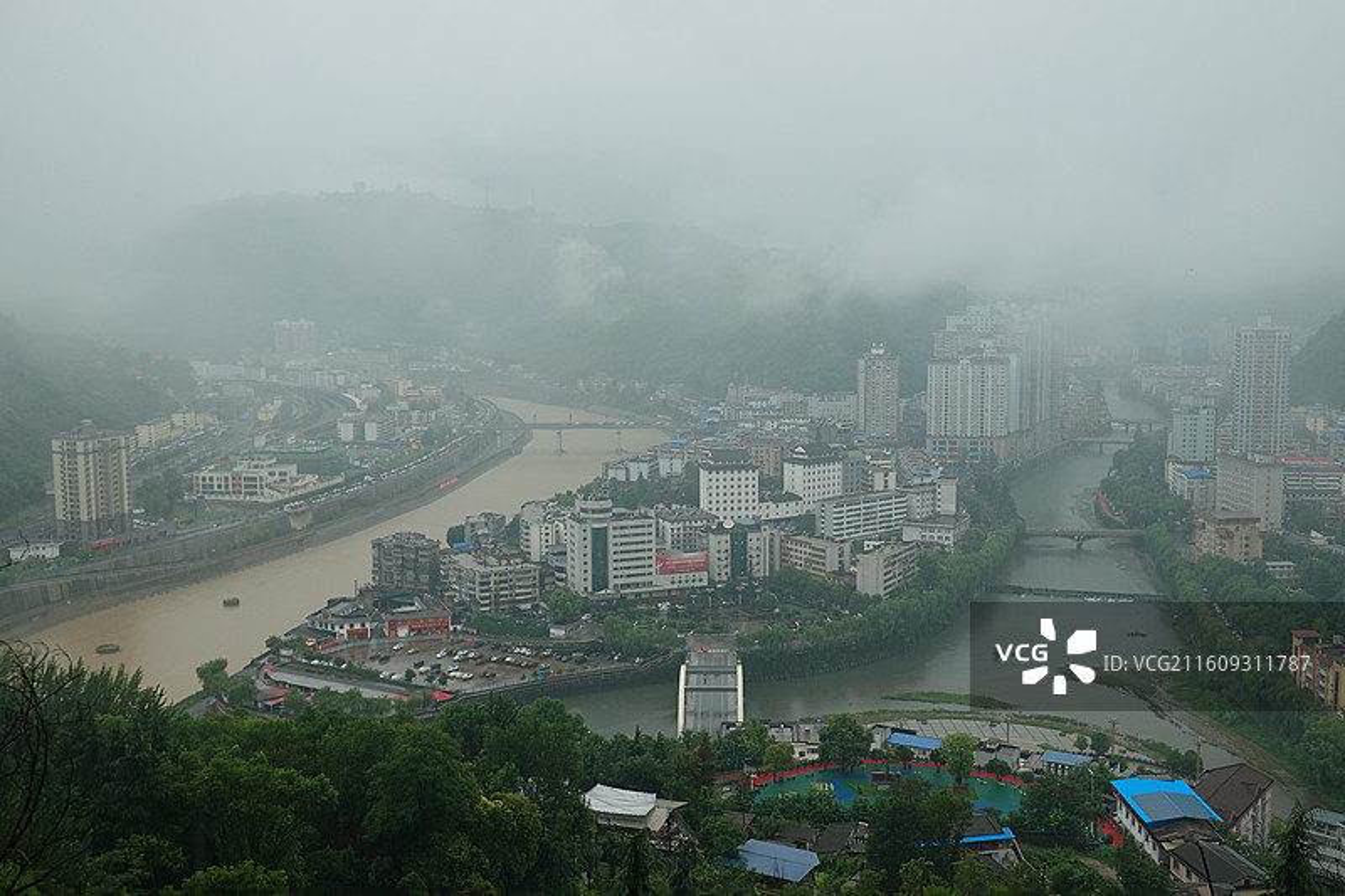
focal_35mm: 40
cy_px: 448
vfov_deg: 33.4
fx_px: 1494
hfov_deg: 48.5
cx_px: 672
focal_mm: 14.69
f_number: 4
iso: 125
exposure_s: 1/125
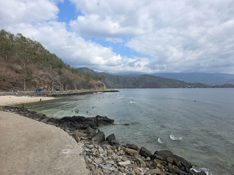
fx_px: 155
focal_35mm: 23
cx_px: 117
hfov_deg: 73.9
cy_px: 88
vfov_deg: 58.9
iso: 80
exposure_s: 1/5153
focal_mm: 6.3
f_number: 1.7
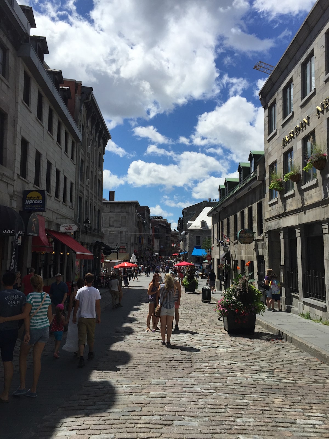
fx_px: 367
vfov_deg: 61.7
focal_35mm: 29
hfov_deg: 48.2
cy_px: 220
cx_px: 164
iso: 32
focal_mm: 4.15
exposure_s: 1/4950
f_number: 2.2
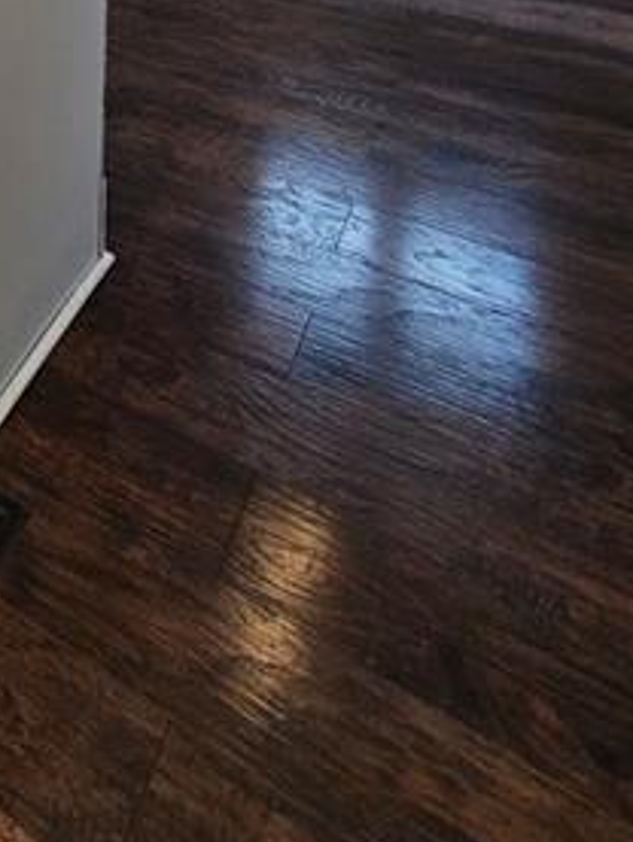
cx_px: -73
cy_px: -301
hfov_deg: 34.1
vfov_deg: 33.6
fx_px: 877
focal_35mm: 36
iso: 200
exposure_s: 1/60
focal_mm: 2.2
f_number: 2.2
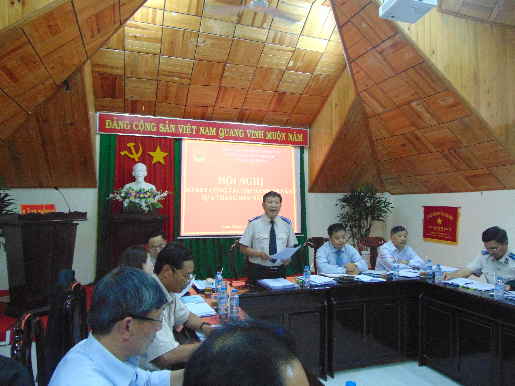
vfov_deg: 54.9
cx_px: 258
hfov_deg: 69.4
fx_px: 372
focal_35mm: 25
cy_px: 193
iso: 400
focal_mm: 4.5
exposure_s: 1/30
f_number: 3
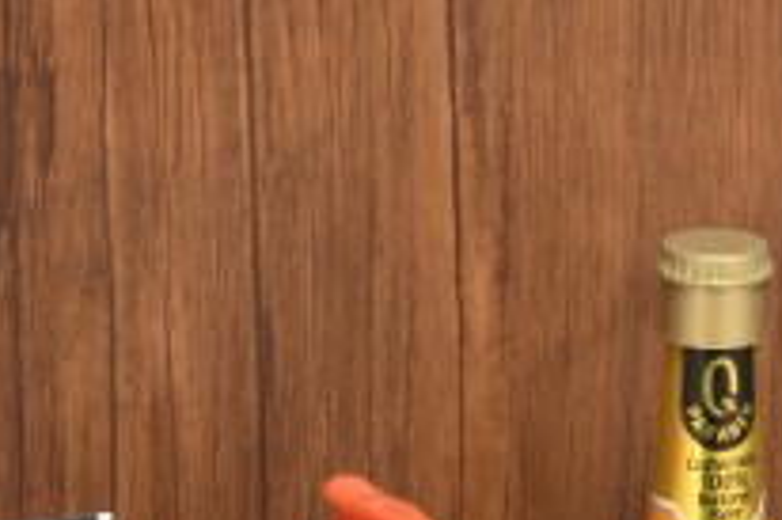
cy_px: 755
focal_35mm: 370
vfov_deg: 3.7
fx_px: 8031
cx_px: 459
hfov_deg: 5.6
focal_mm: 85
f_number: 16
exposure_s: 1/30
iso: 100
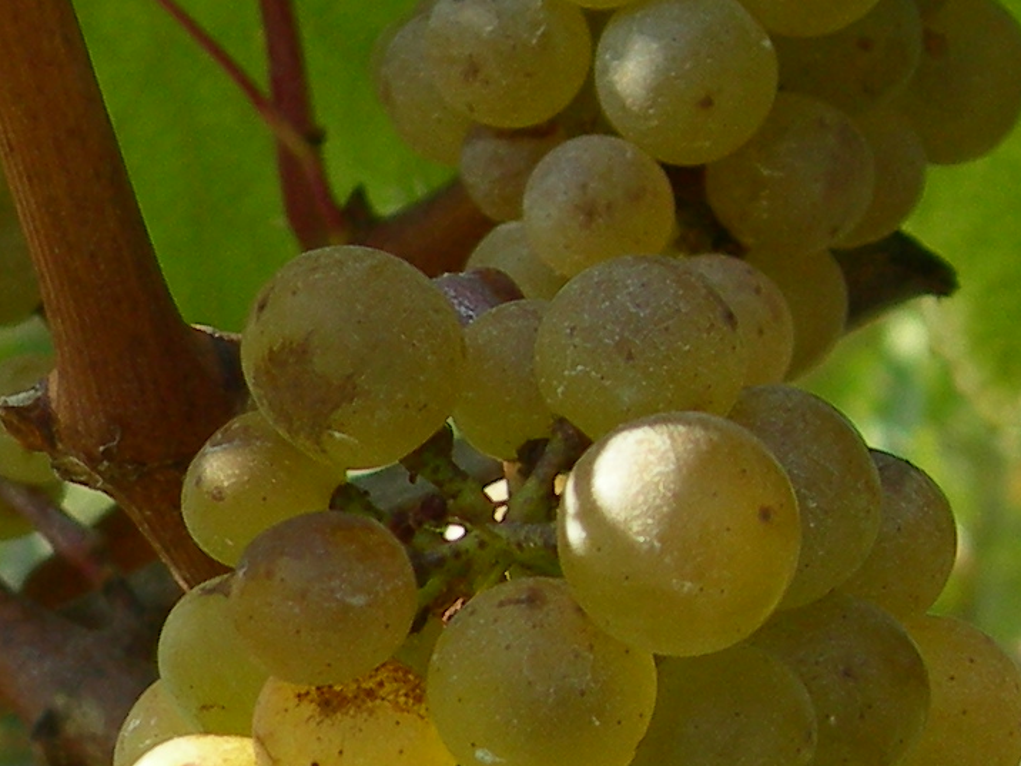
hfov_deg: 11.9
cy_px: 571
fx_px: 4808
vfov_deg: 9.1
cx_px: -151
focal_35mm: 163
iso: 50
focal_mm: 7.8
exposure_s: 1/344
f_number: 2.8
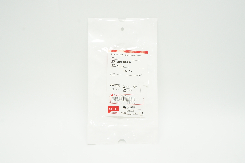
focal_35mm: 39
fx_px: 265
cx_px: 122
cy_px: 82
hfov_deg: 49.6
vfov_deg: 34.1
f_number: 11
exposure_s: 1/15
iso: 400
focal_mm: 26
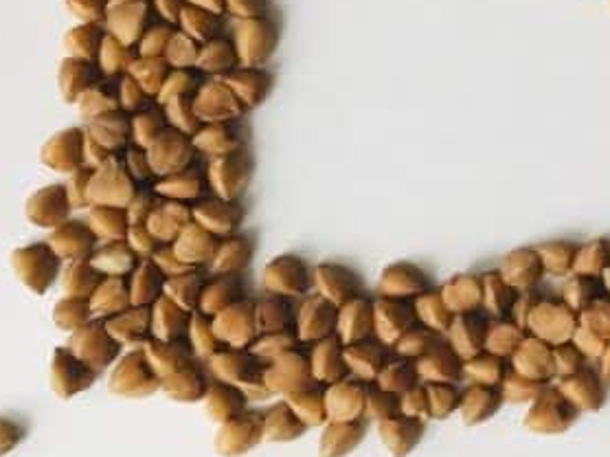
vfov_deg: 13.6
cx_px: 810
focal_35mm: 107
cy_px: -13
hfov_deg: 17.2
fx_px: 1884
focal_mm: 4.15
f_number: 2.2
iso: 50
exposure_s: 1/33
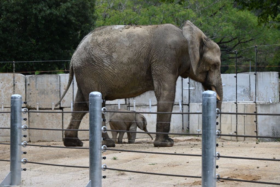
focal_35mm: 105
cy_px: 94
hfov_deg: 19.5
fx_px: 817
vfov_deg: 13.0
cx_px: 140
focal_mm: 105
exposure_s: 1/250
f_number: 6.3
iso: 200
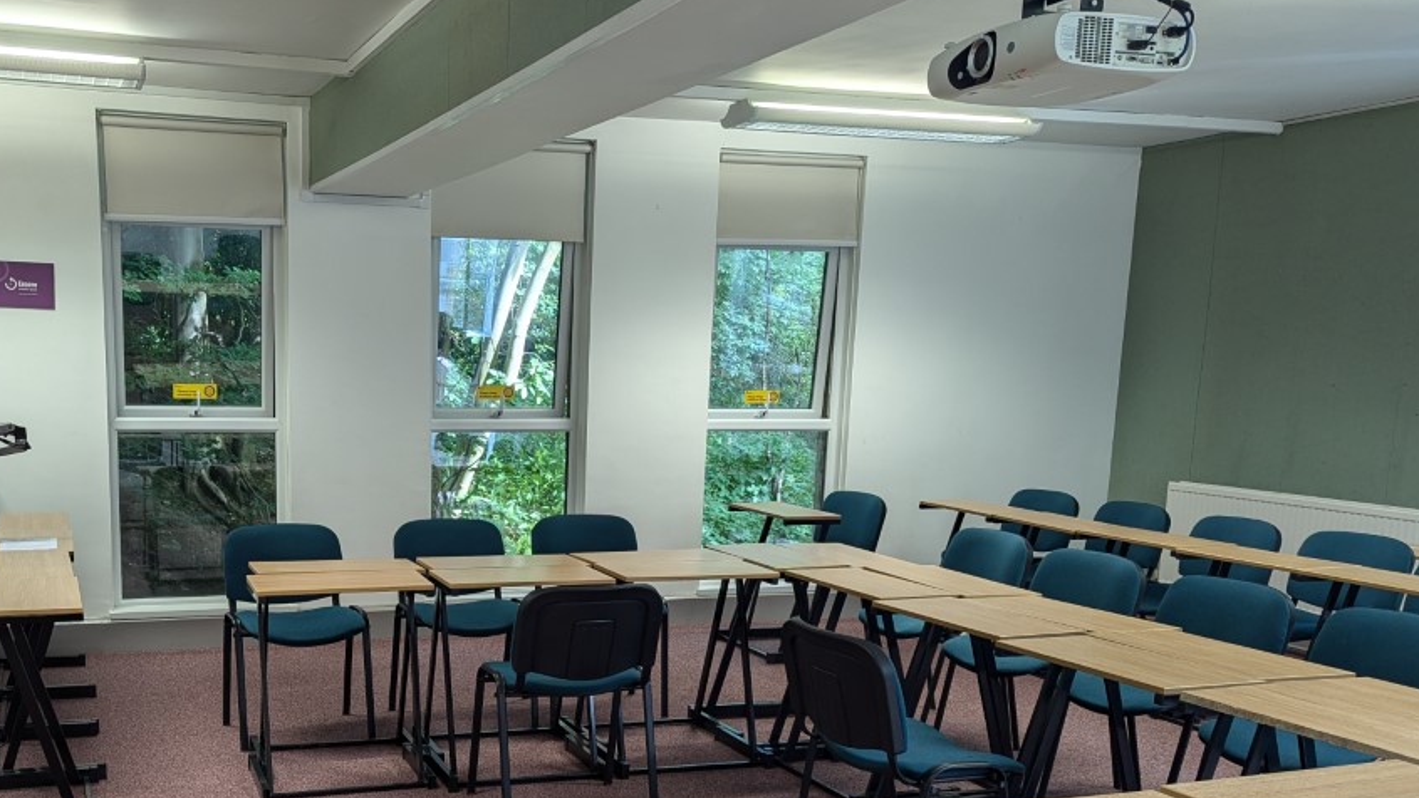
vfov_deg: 31.4
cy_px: 609
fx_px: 1392
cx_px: 472
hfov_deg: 53.0
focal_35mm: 37
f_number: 1.85
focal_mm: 6.81
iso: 50
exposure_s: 1/50
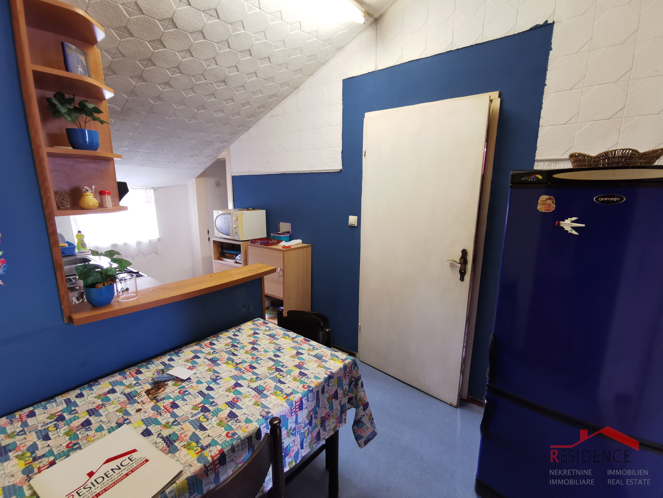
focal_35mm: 16
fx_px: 306
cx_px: 332
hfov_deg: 94.5
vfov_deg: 78.1
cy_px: 249
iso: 400
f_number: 2.2
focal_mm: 2.35
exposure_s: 1/25
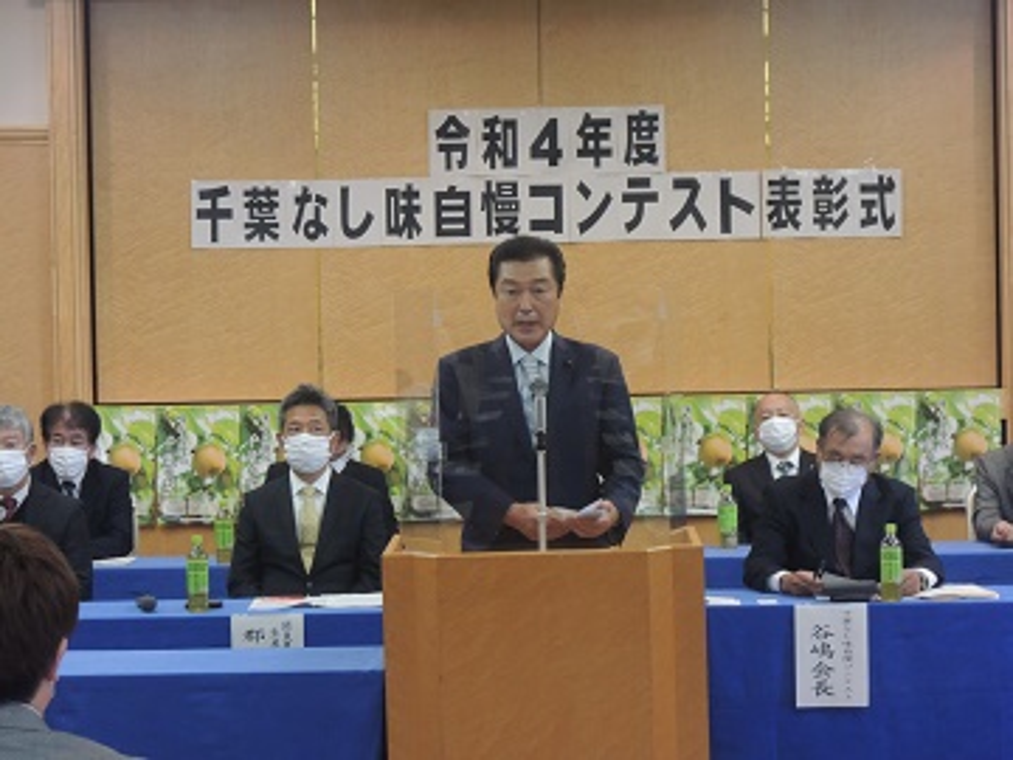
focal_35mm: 100
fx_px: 2926
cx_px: 506
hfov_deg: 19.6
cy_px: 380
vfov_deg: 14.8
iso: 800
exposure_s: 1/13
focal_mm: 17.9
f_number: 5.5
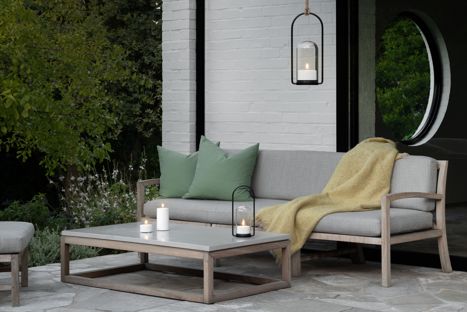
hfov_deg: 23.9
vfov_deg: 16.1
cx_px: 234
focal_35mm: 85
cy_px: 156
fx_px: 1103
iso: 400
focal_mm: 85
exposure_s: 1/2
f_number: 13
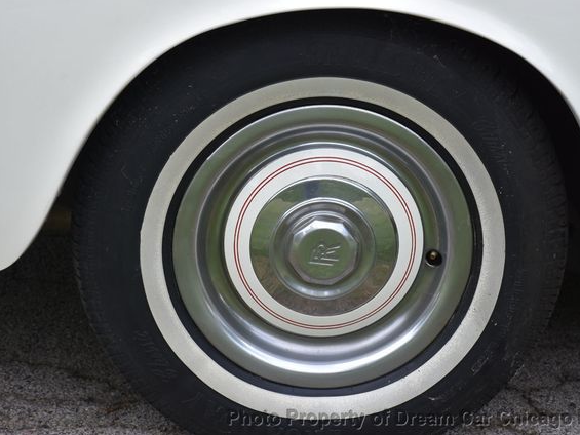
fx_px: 2054
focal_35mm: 123
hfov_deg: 16.1
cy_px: 218
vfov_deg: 12.1
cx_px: 310
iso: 640
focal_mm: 75
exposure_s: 1/500
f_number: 8
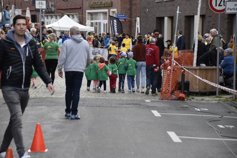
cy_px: 79
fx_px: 1037
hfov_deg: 13.0
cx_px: 118
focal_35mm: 158
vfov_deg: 8.7
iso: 800
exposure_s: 1/500
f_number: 5.6
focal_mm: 105
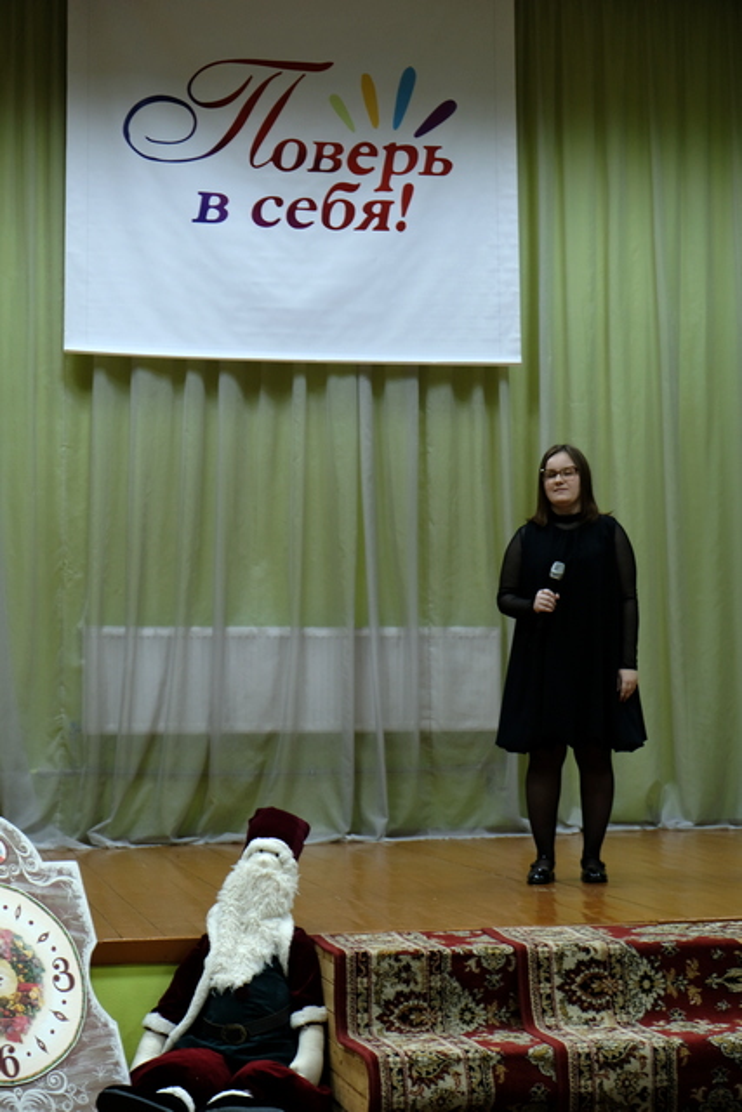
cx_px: 371
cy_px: 556
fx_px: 2070
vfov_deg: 30.1
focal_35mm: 67
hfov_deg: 20.3
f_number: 4
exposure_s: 1/17
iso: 400
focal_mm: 44.4
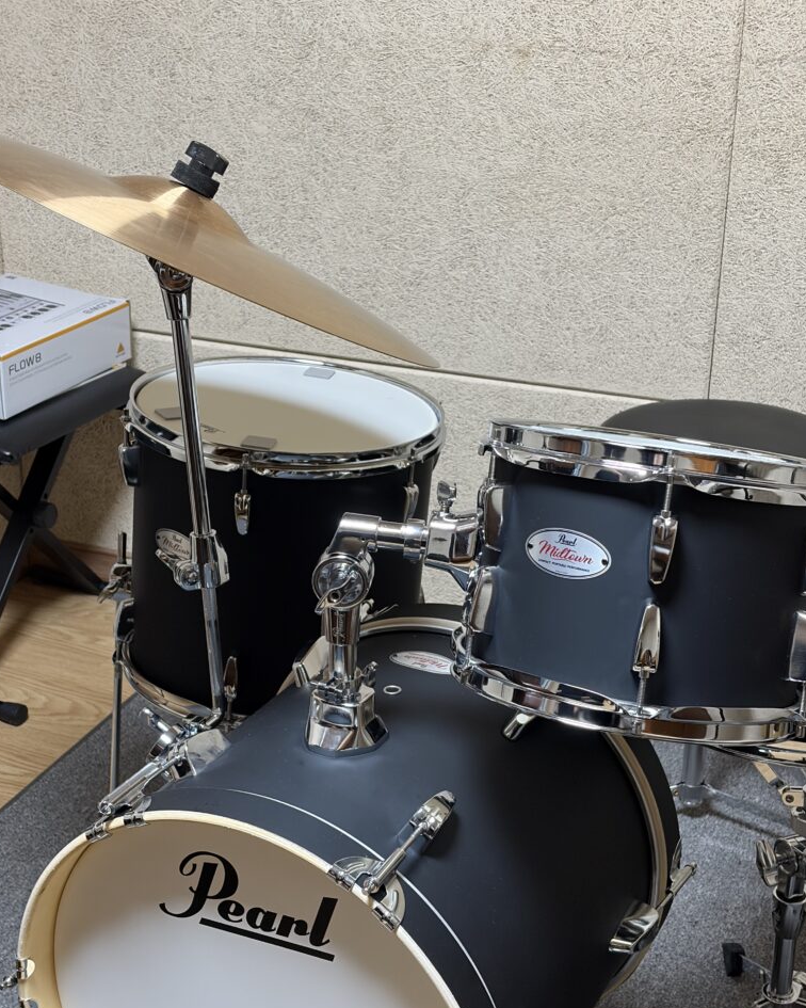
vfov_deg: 34.1
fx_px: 1640
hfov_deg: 27.6
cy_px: 511
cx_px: 402
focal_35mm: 55
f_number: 1.6
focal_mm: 5.96
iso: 125
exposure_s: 1/40
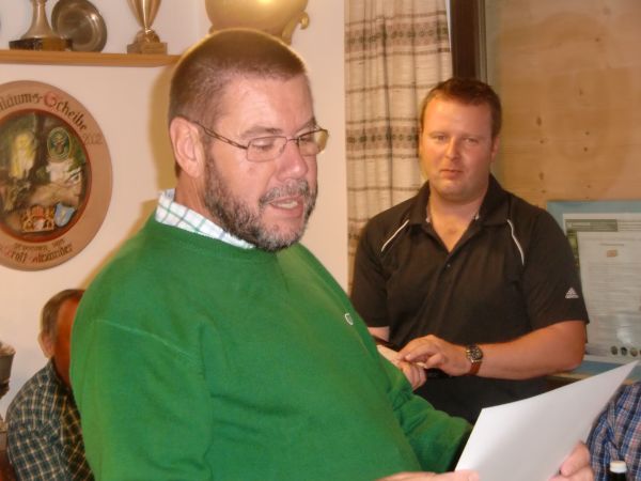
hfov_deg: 29.8
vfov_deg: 22.6
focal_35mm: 65
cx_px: 320
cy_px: 240
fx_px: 1204
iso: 400
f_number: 4.4
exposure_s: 1/25
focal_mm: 11.6
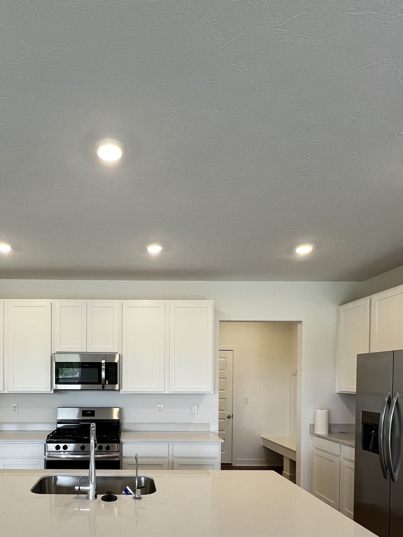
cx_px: 125
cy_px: 384
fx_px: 311
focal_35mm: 20
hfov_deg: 63.8
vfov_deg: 77.3
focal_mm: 1.57
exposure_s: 1/120
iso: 125
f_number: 1.8
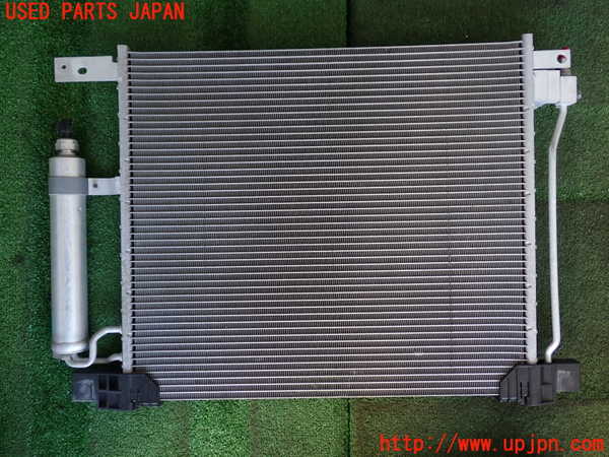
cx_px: 304
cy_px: 228
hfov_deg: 56.8
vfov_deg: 44.2
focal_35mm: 32
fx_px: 563
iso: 125
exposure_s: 1/60
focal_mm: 5.79
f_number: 2.4
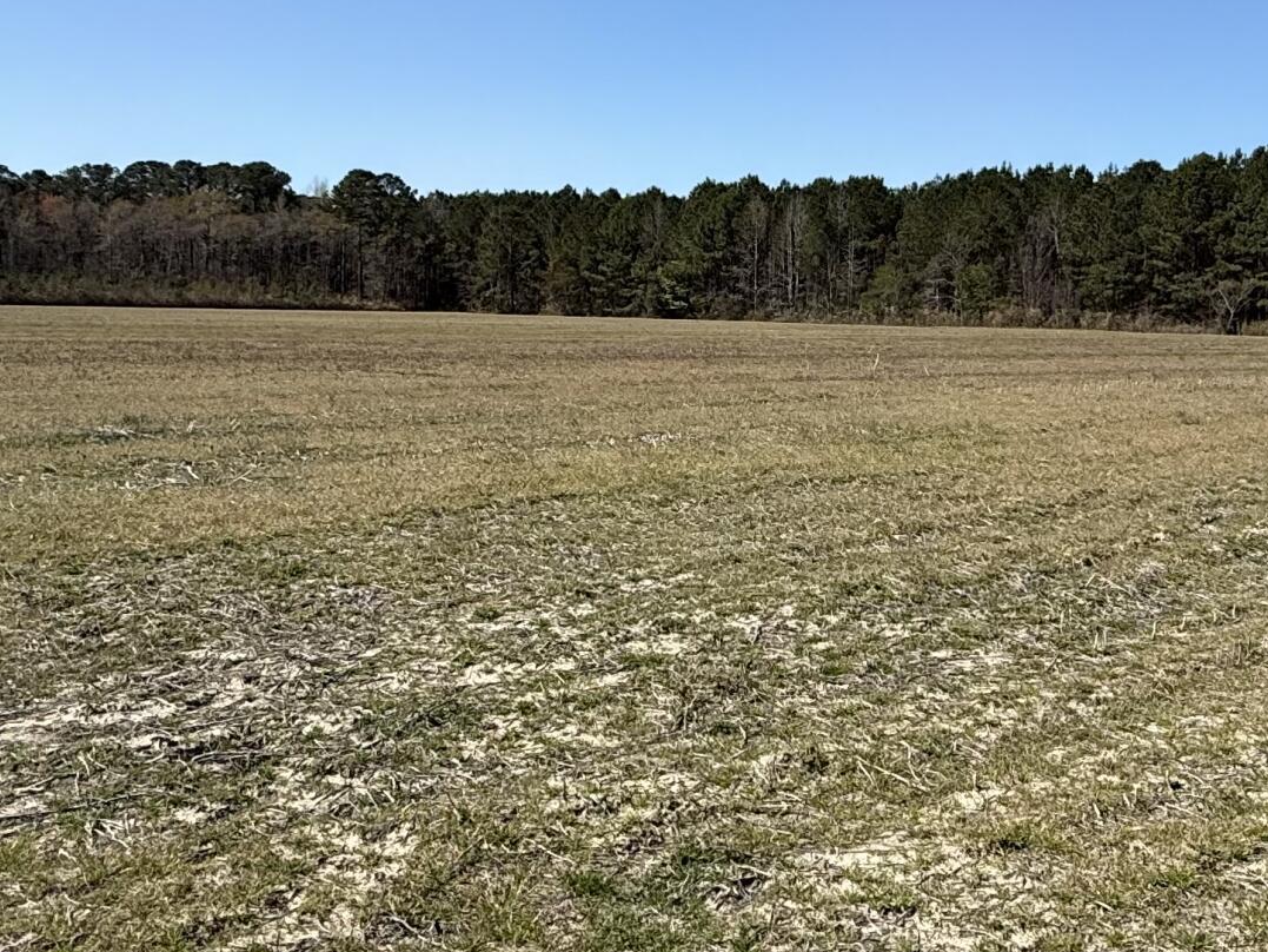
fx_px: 1429
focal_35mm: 39
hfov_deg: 47.4
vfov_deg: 36.7
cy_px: 391
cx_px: 805
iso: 50
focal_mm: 2.22
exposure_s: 1/2237
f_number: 2.2
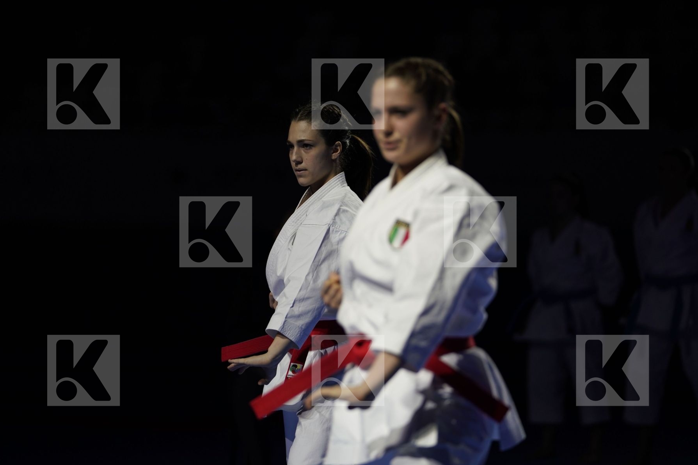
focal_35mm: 160
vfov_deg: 8.6
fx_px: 3102
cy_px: 232
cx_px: 348
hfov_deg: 12.8
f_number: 2.8
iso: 250
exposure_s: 1/500
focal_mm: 159
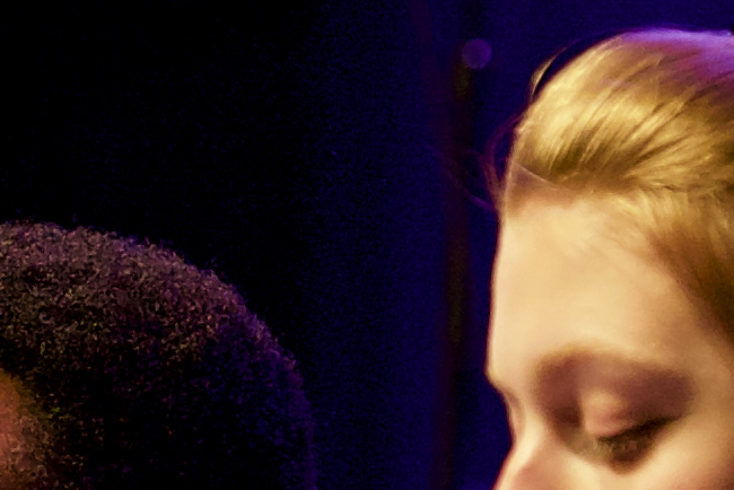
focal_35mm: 893
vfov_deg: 1.5
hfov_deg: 2.3
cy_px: 1065
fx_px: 18214
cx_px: -411
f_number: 4.5
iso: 1600
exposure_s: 1/60
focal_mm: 137
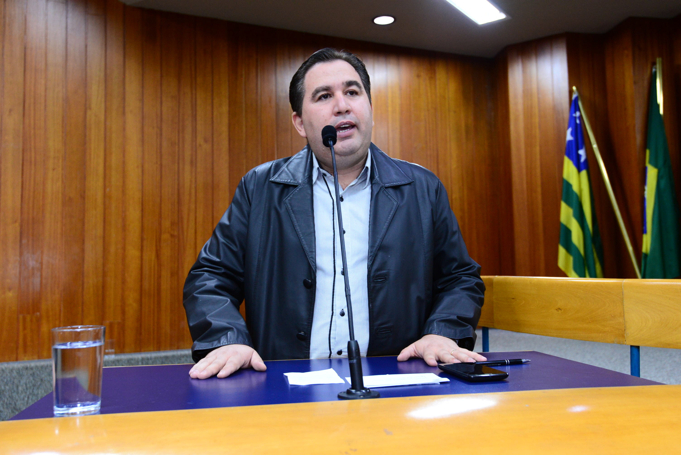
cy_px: 228
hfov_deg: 54.4
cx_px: 340
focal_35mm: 35
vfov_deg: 37.9
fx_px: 662
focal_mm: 35
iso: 2500
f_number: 5
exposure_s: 1/60
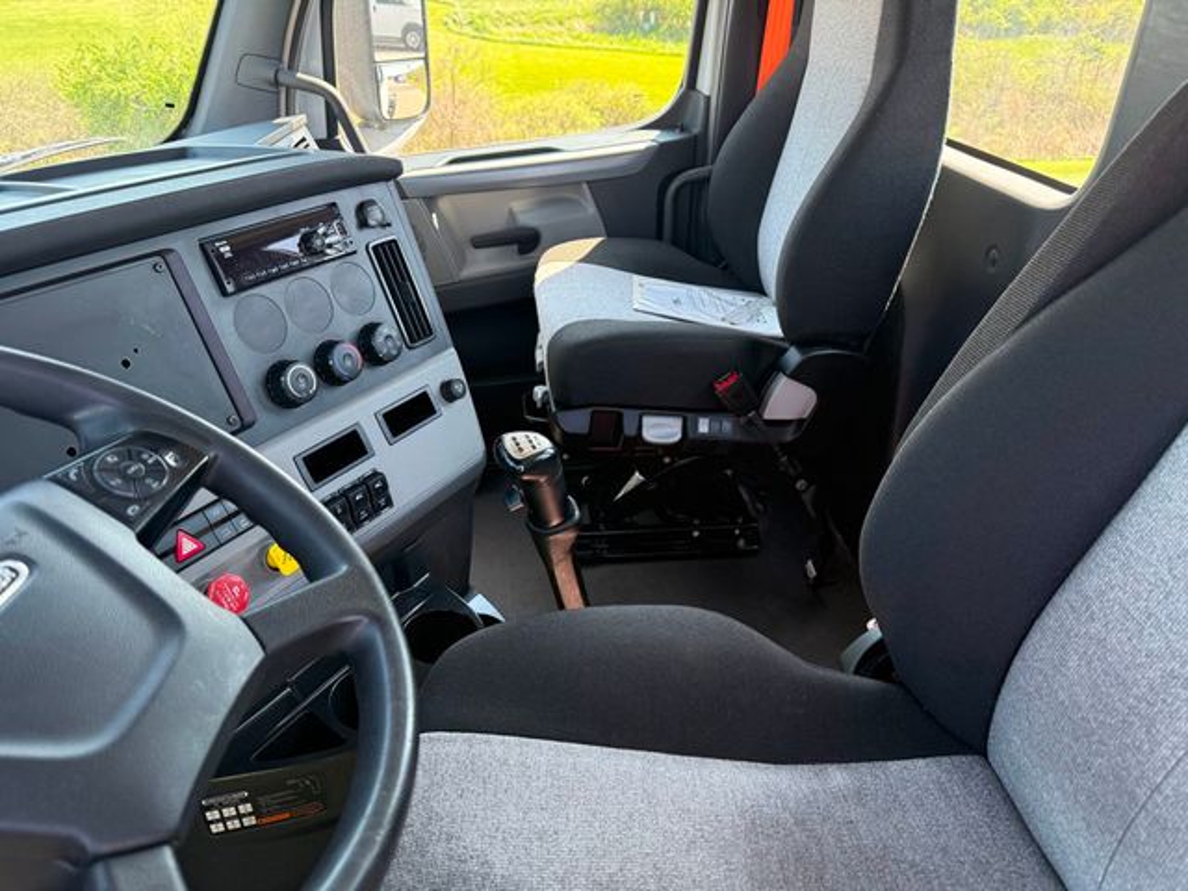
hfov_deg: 71.6
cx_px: 594
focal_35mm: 24
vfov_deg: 56.8
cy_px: 446
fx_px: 824
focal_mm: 6.76
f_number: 1.78
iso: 200
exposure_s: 1/233
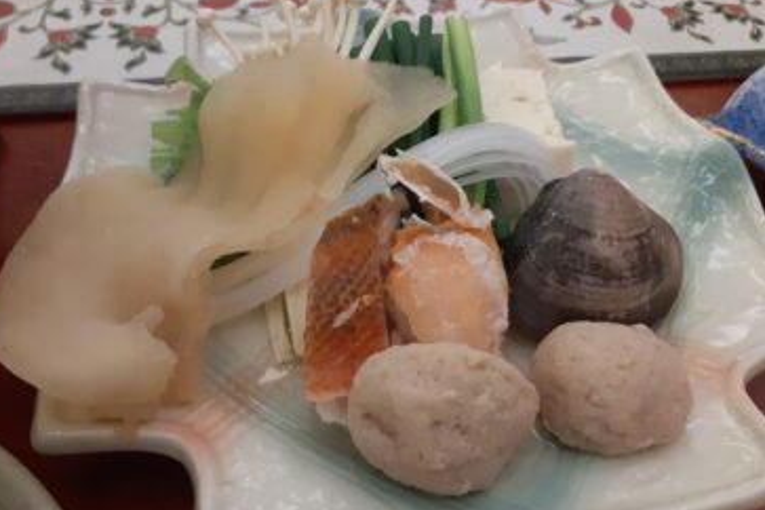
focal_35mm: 29
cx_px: 374
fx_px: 616
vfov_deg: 44.9
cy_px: 271
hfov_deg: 63.7
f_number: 1.9
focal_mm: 3.6
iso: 400
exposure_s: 1/50
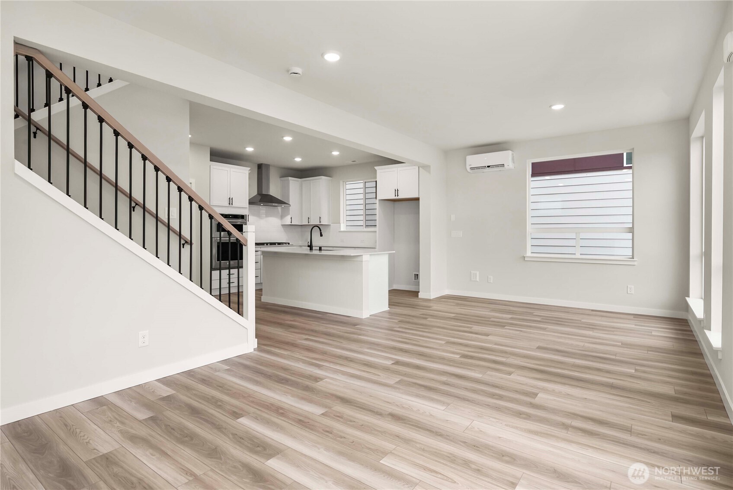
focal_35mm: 17
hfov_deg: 93.2
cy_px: 245
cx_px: 366
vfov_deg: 70.5
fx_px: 346
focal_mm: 17
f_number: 7.1
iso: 80
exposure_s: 1/100
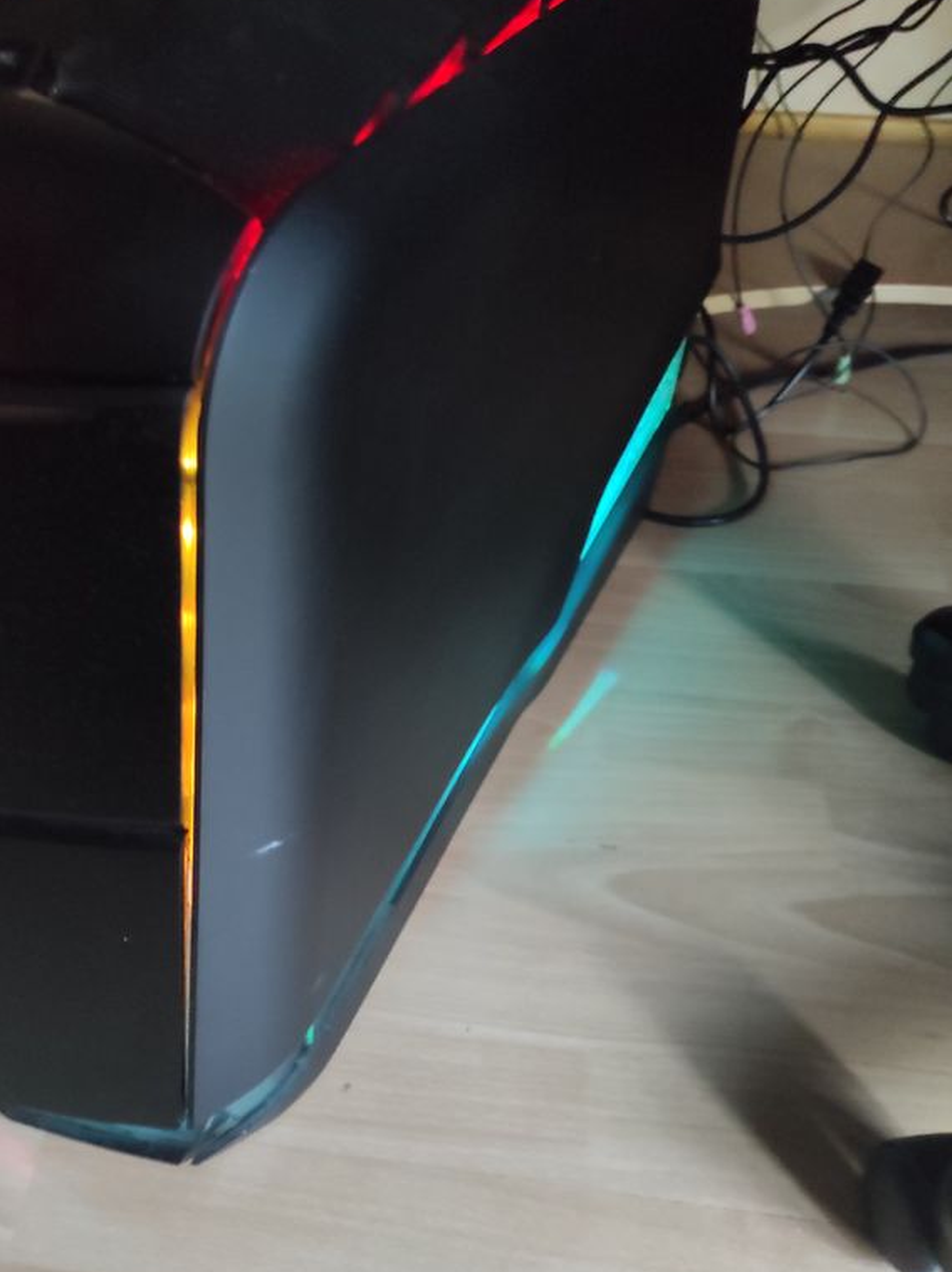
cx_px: 331
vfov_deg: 55.4
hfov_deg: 42.4
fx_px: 1212
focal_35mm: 33
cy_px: 626
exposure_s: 1/17
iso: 2988
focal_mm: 5.43
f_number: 1.89
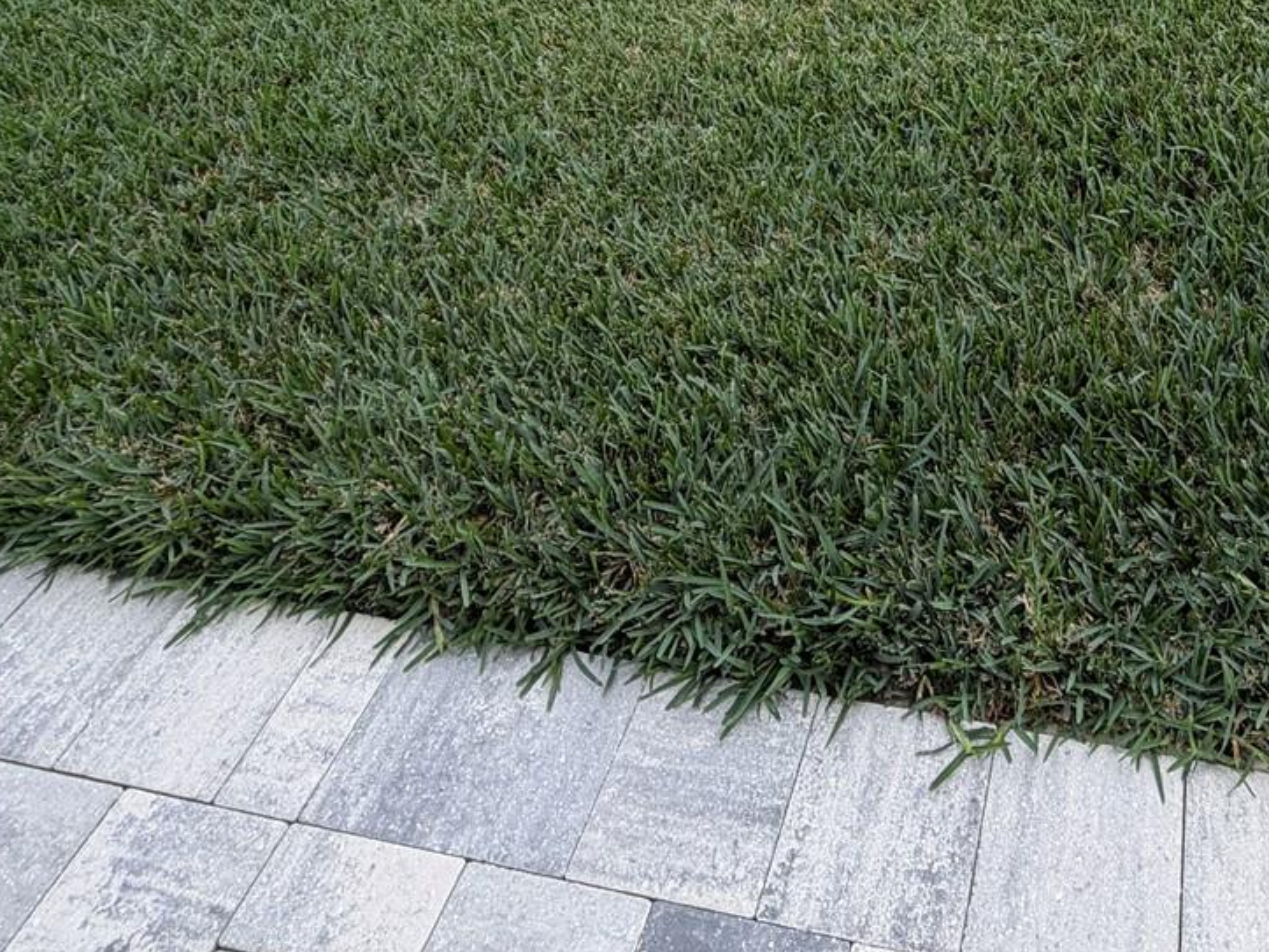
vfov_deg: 37.8
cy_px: -98
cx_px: 1020
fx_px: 1136
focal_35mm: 31
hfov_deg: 54.3
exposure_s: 1/545
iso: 40
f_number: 2.2
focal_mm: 2.22
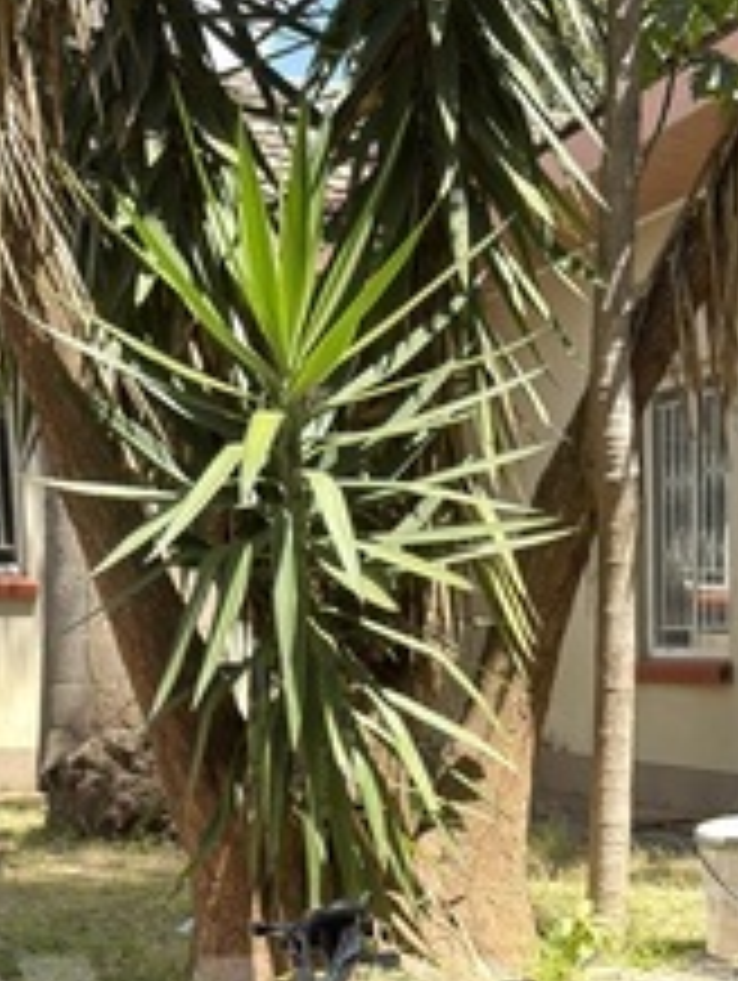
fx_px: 1872
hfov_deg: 21.5
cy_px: 1066
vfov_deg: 27.1
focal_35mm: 66
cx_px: 752
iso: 80
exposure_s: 1/750
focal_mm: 6.76
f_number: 1.78
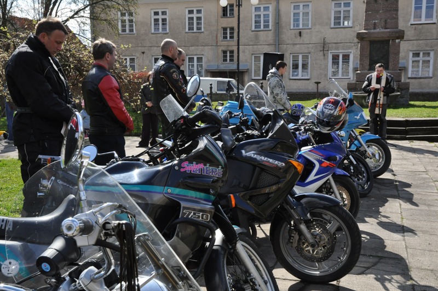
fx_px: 510
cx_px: 219
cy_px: 146
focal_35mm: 42
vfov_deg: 31.8
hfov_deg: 46.5
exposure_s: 1/640
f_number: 13
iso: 1000
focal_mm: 28
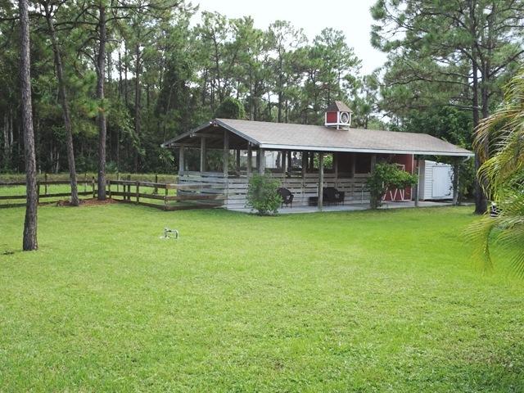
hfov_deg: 45.8
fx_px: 621
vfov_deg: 35.1
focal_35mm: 41
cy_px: 196
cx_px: 262
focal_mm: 7.05
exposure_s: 1/100
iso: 80
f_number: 4
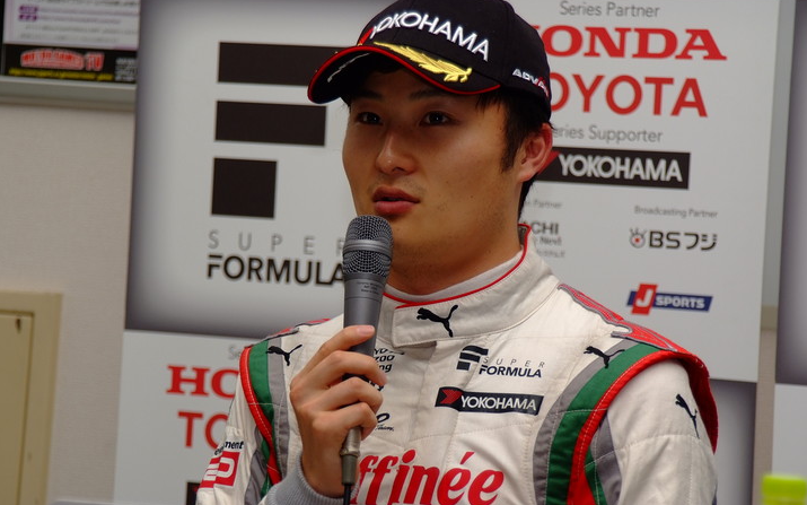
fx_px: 4245
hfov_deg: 10.9
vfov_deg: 6.8
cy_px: 256
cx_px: 403
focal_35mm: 193
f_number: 5.6
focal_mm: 125
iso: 400
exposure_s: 1/250
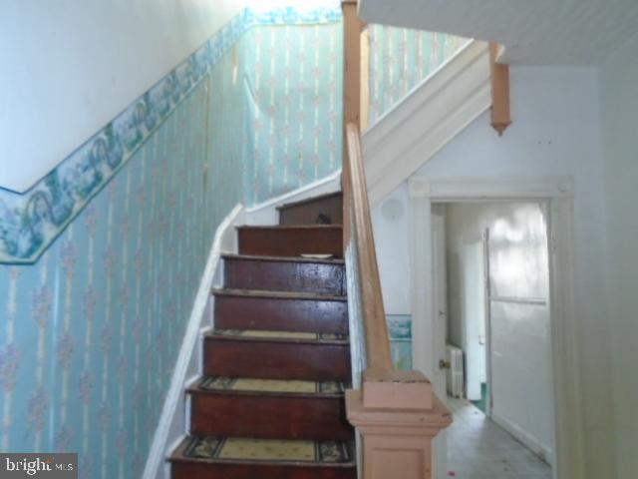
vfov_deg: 53.1
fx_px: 479
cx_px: 319
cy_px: 240
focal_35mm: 26
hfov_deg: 67.3
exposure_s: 1/30
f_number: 3.2
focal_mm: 4.6
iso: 400
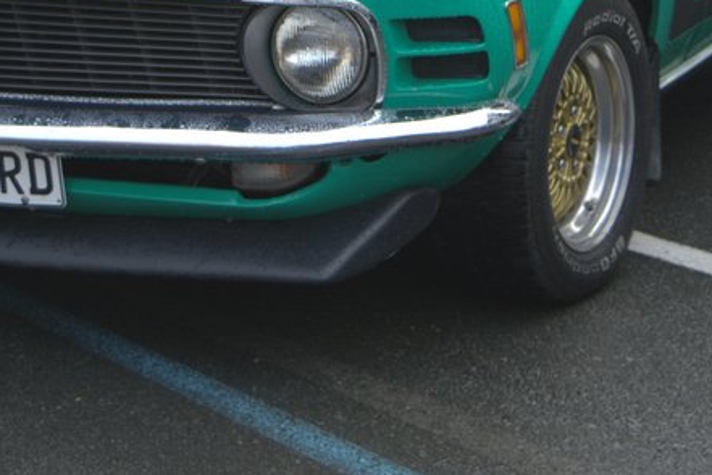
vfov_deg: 11.5
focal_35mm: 118
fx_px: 2334
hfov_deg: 17.3
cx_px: 355
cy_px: -6
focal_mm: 34
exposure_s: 1/250
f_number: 4.5
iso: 100
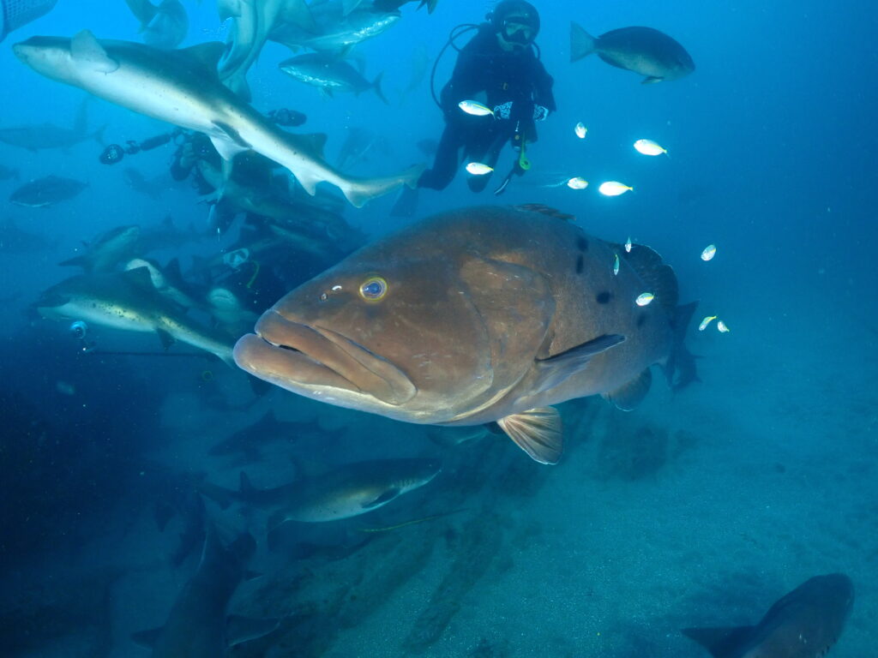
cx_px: 439
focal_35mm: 28
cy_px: 329
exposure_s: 1/1000
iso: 320
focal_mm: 5.05
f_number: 2.2
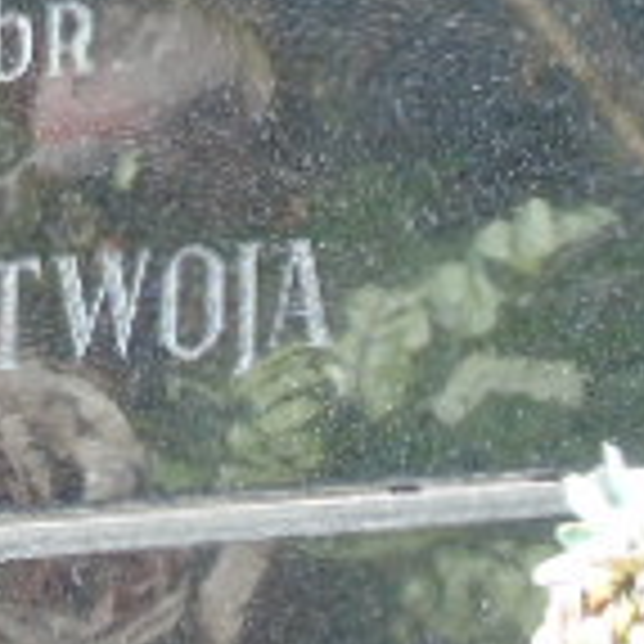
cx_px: -396
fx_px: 13450
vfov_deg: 2.7
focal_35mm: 639
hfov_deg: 2.7
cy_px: -351
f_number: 4.9
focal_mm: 29
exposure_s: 1/125
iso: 200
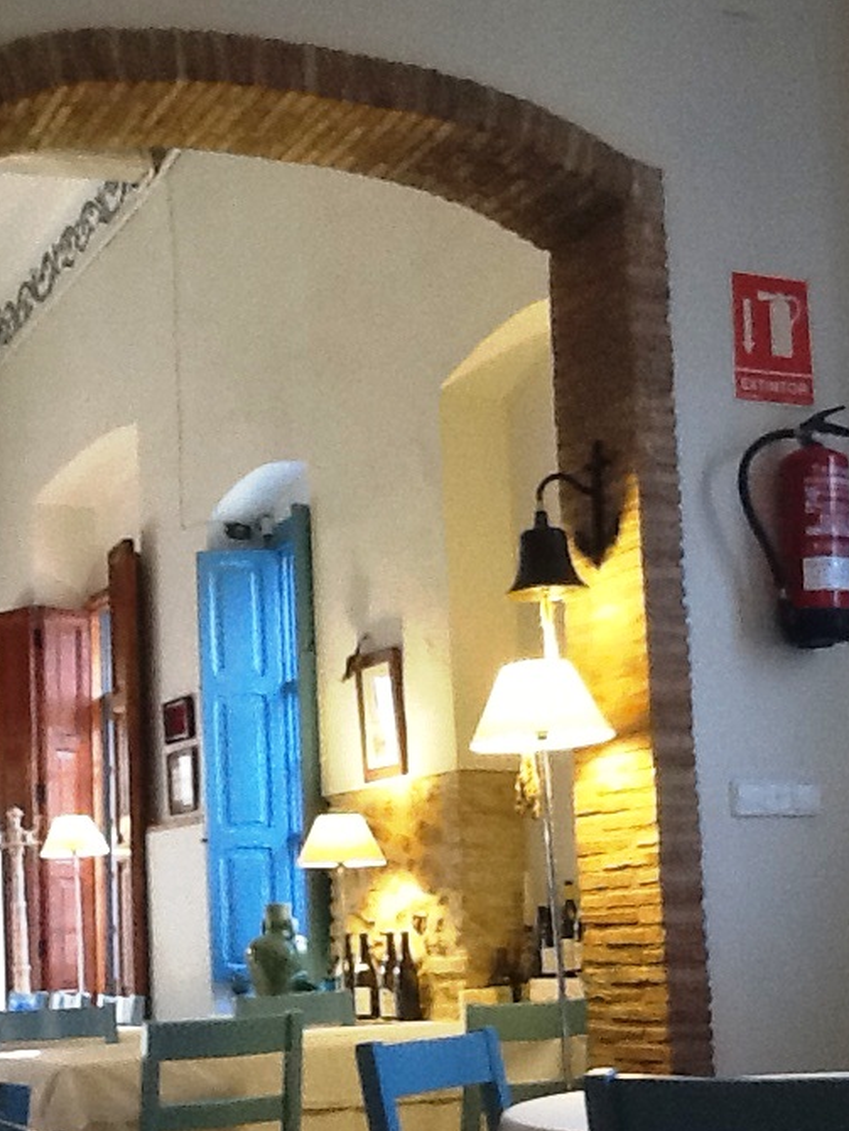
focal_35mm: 63
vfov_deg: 30.4
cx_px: 327
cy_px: 790
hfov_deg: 23.3
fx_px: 2059
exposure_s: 1/30
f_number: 2.4
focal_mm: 2.03
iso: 125
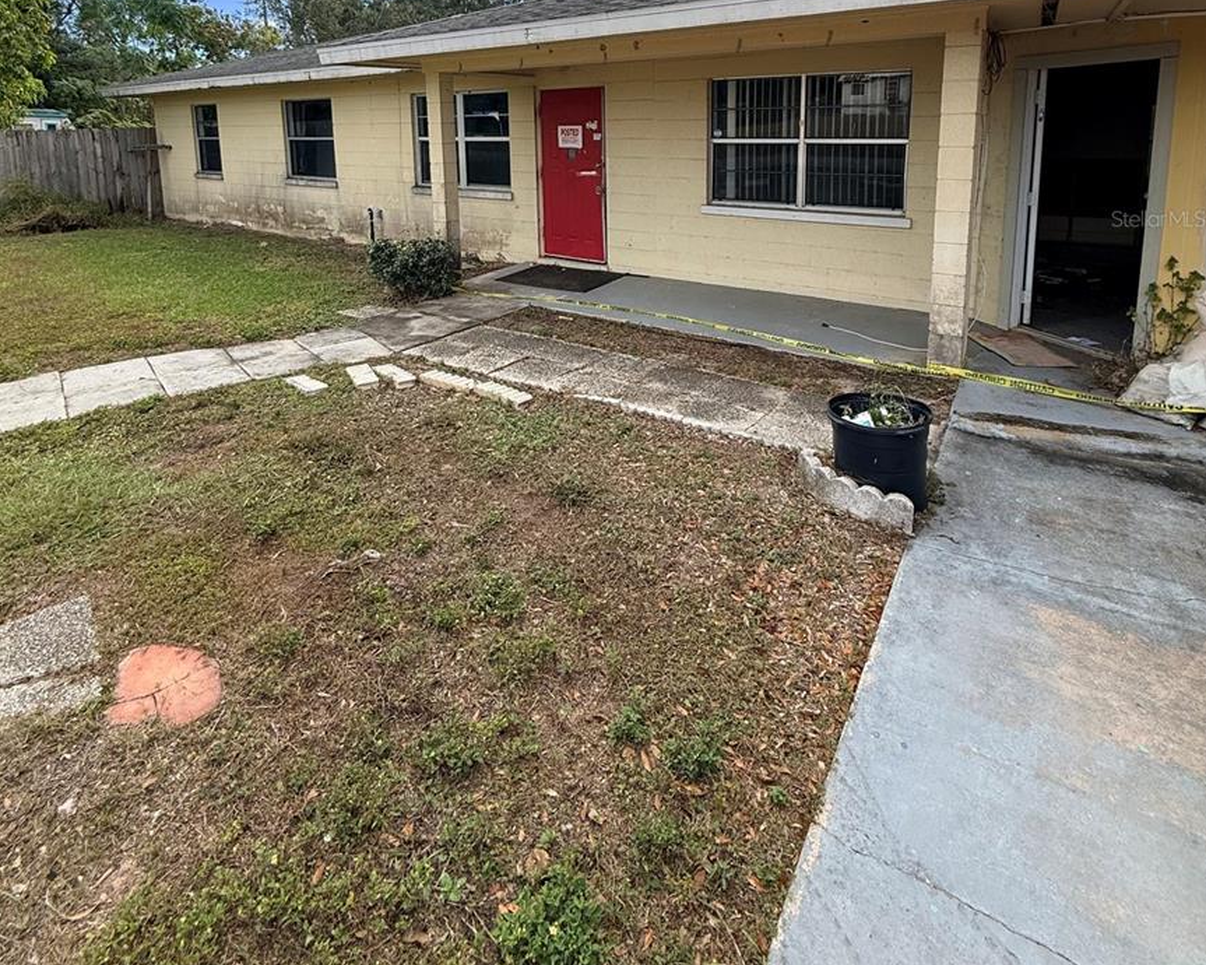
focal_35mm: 19
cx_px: 581
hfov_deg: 83.3
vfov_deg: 65.6
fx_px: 678
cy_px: 218
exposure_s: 1/1033
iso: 64
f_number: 2.2
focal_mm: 2.22
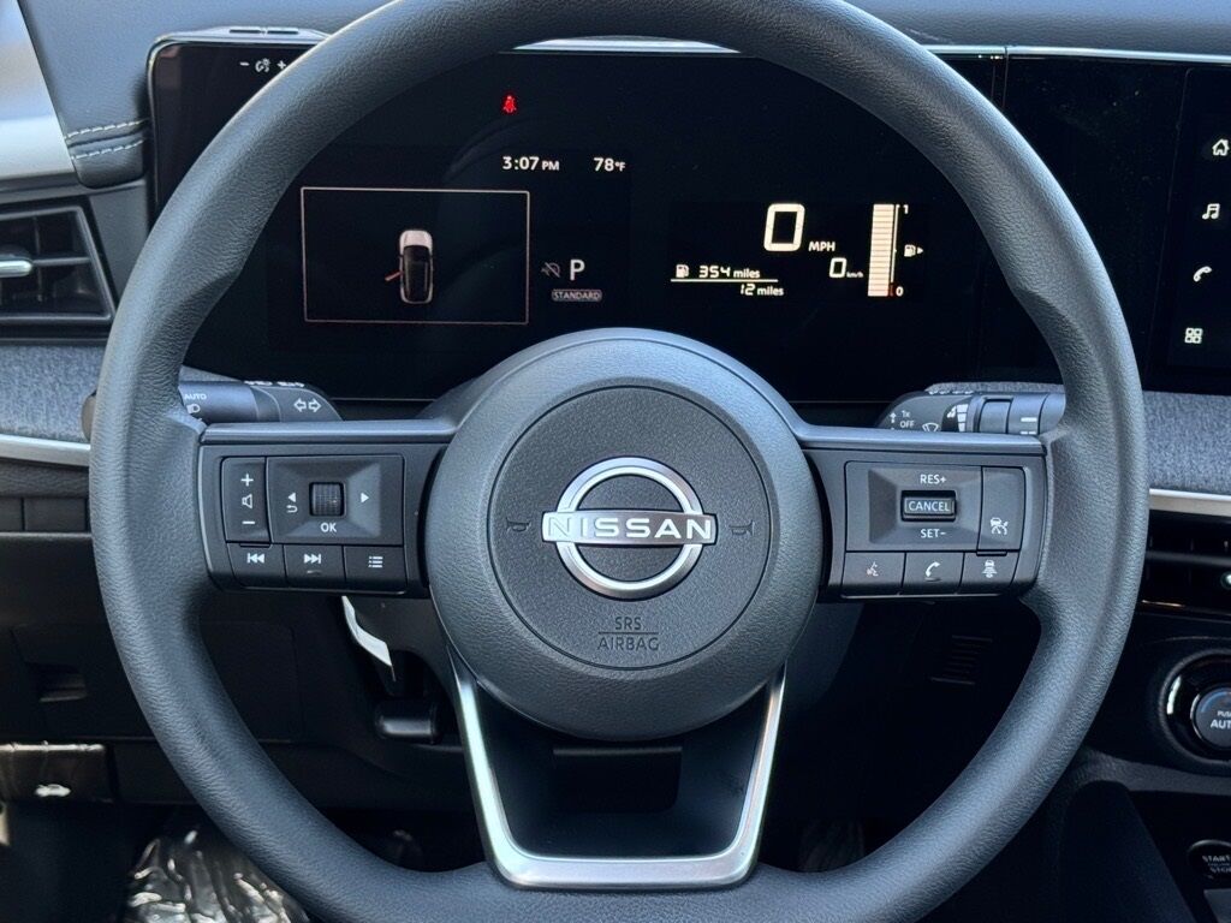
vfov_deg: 30.3
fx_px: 1707
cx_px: 616
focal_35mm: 48
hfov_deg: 39.7
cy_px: 462
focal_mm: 6.76
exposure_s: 1/99
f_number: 1.78
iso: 100
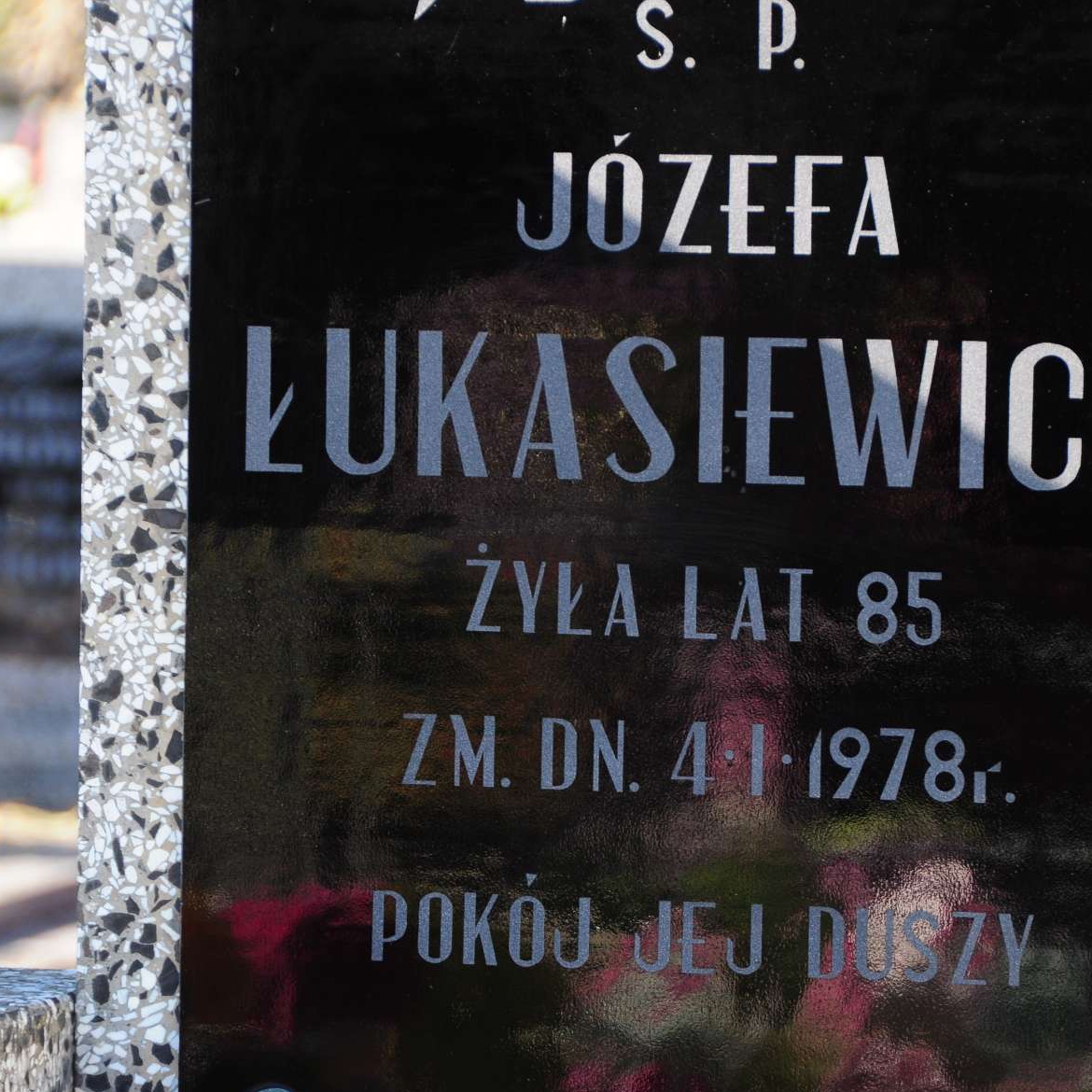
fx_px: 9993
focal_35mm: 280
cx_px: 619
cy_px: 649
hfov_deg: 6.3
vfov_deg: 6.3
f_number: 7.1
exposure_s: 1/160
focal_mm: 120
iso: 320
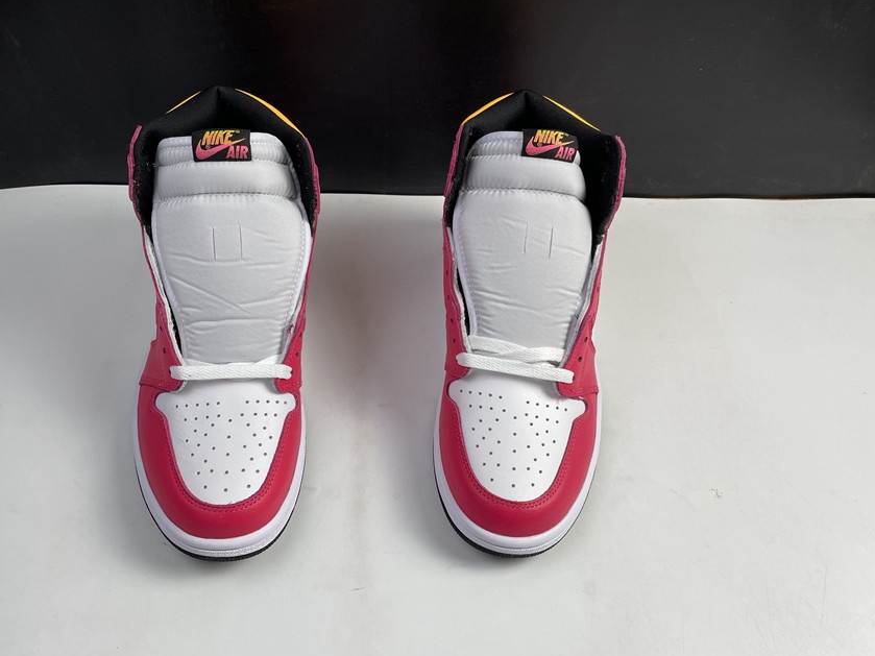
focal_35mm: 31
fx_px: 783
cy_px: 336
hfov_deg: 58.1
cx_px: 371
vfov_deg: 45.4
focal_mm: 4.2
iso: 32
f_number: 1.6
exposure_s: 1/100
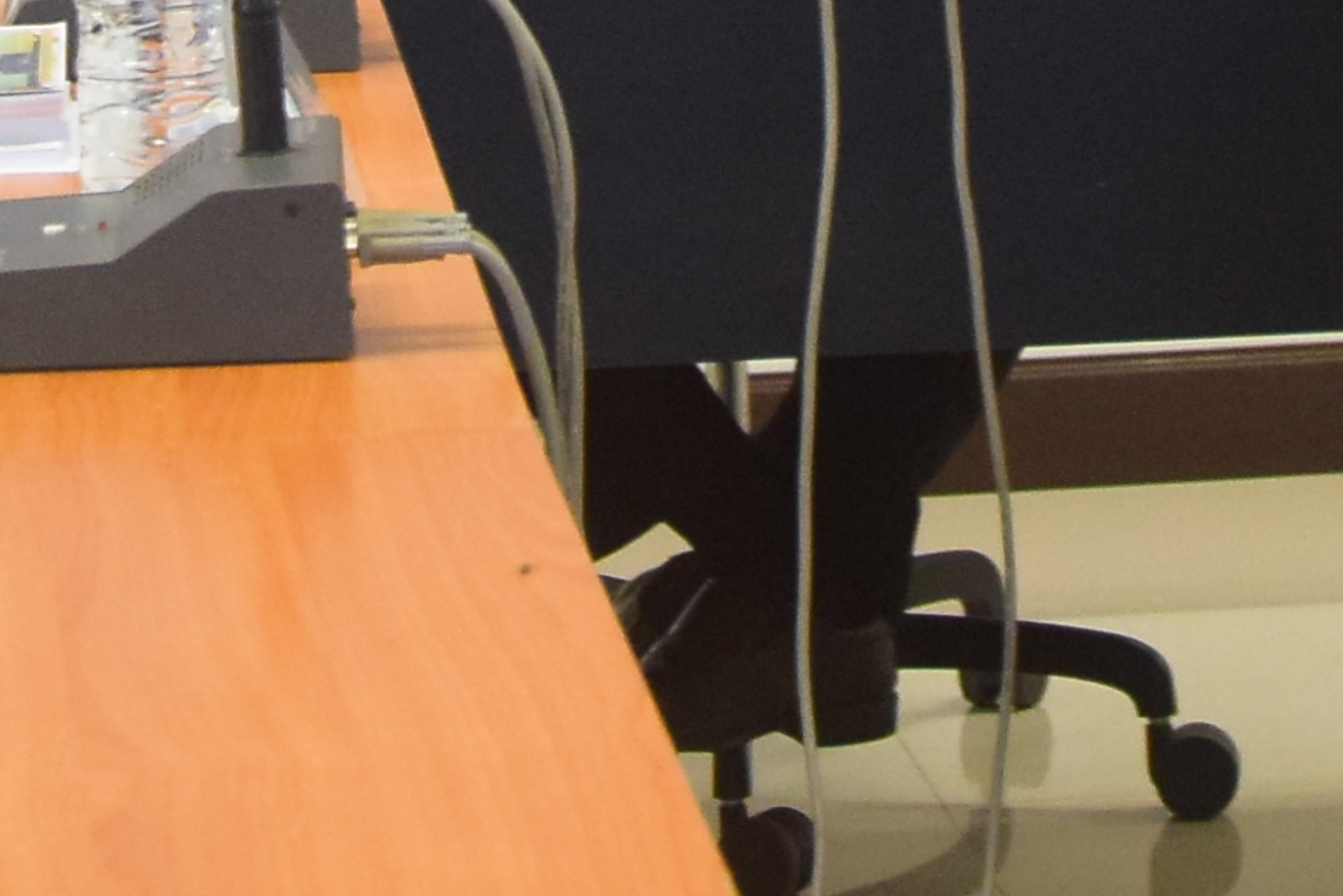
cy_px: -1107
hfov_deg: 8.1
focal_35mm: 252
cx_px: 1001
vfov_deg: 5.3
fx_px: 9418
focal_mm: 35
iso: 2000
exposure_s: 1/125
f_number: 5
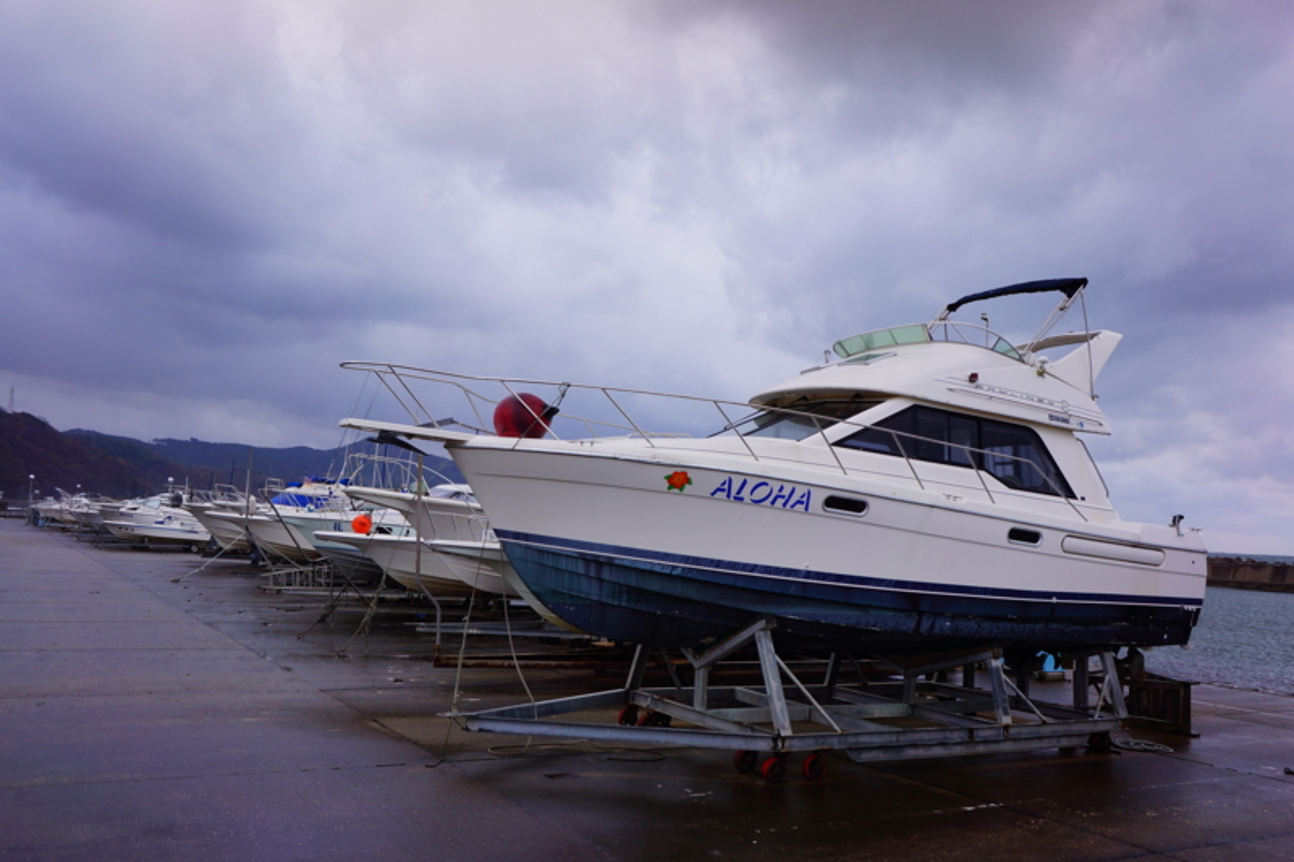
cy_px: 431
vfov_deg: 43.6
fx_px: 1078
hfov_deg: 61.9
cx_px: 647
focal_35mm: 30
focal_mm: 20
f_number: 7.1
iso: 100
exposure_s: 1/200
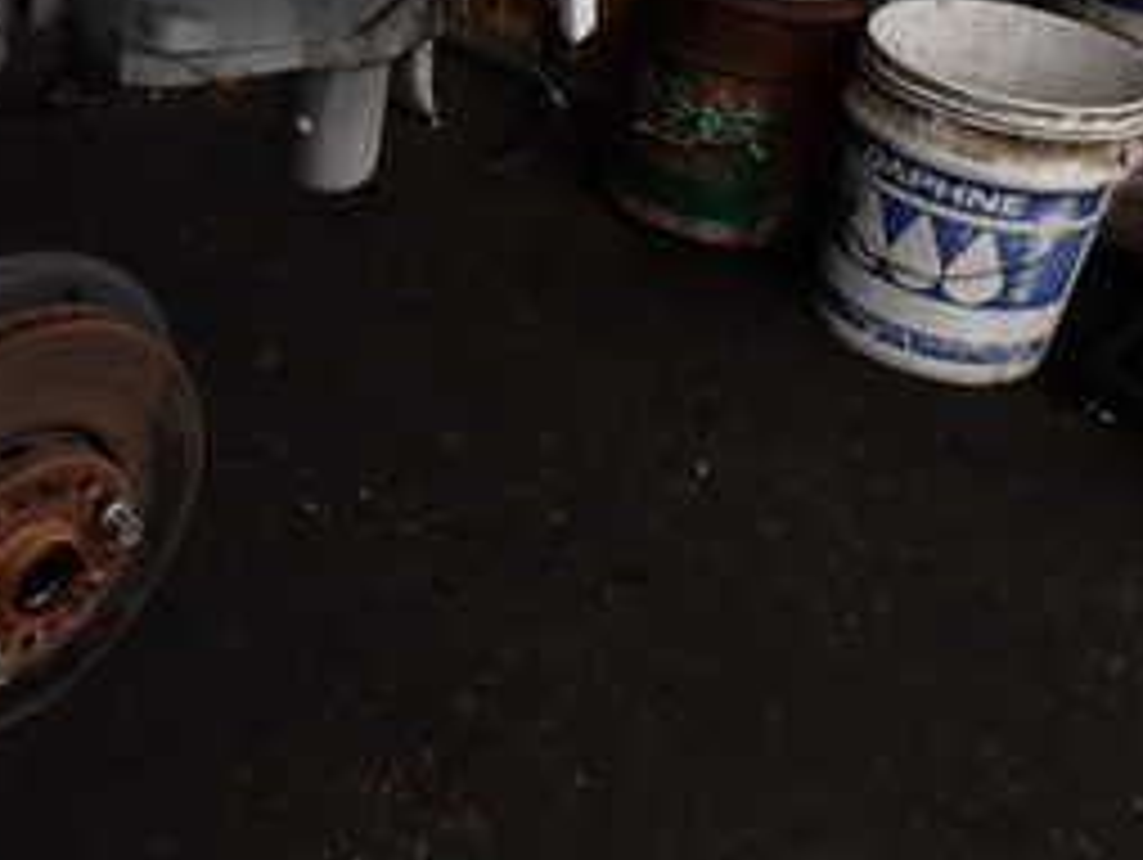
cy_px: 77
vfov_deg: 24.1
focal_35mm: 59
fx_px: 1950
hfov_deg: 29.0
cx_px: -162
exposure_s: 1/500
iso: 100
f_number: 2.8
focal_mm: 4.5
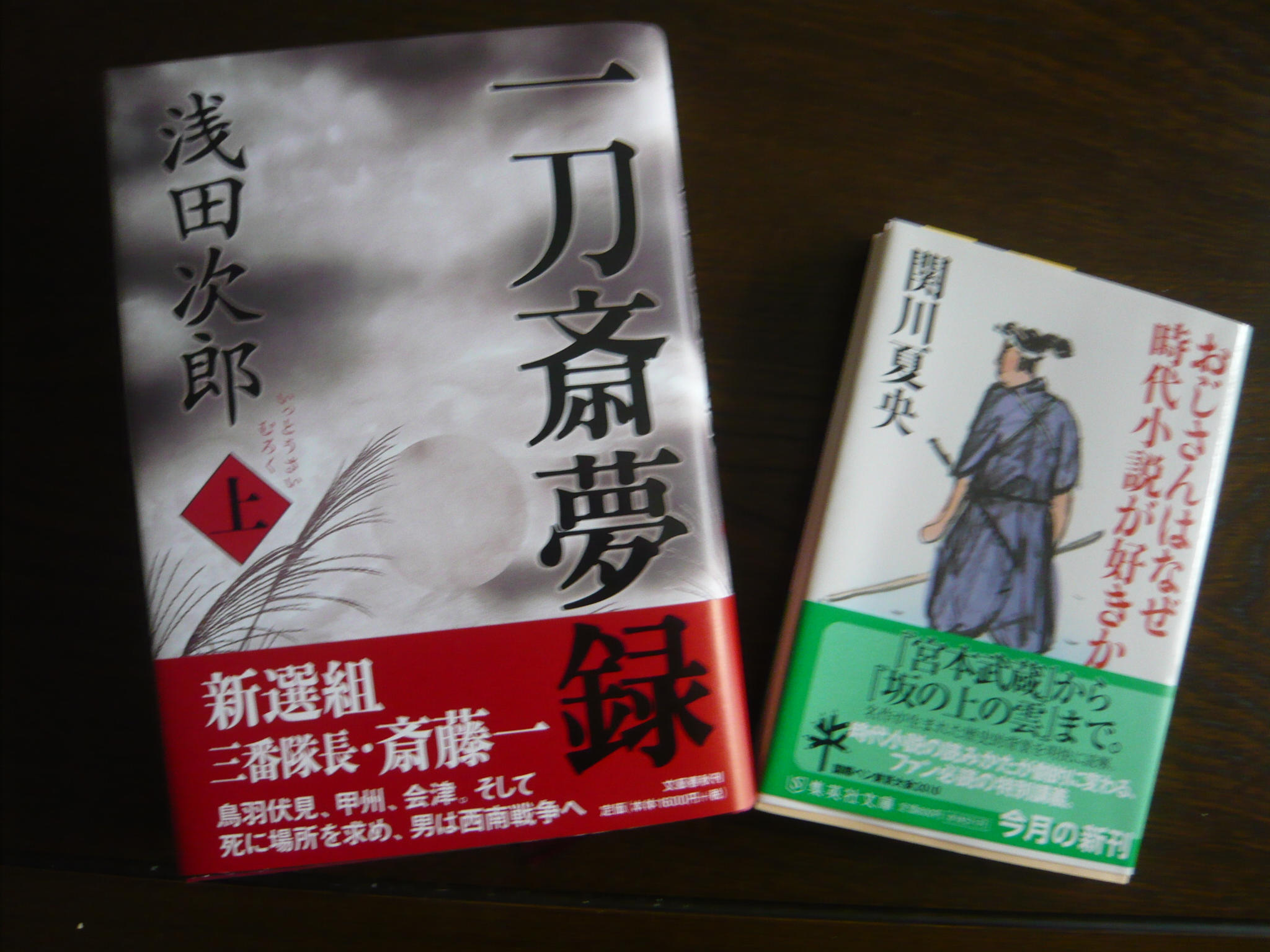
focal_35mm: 28
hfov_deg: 63.4
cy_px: 476
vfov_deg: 49.7
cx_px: 635
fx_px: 1027
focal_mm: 4.6
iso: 200
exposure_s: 1/8
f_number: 2.8
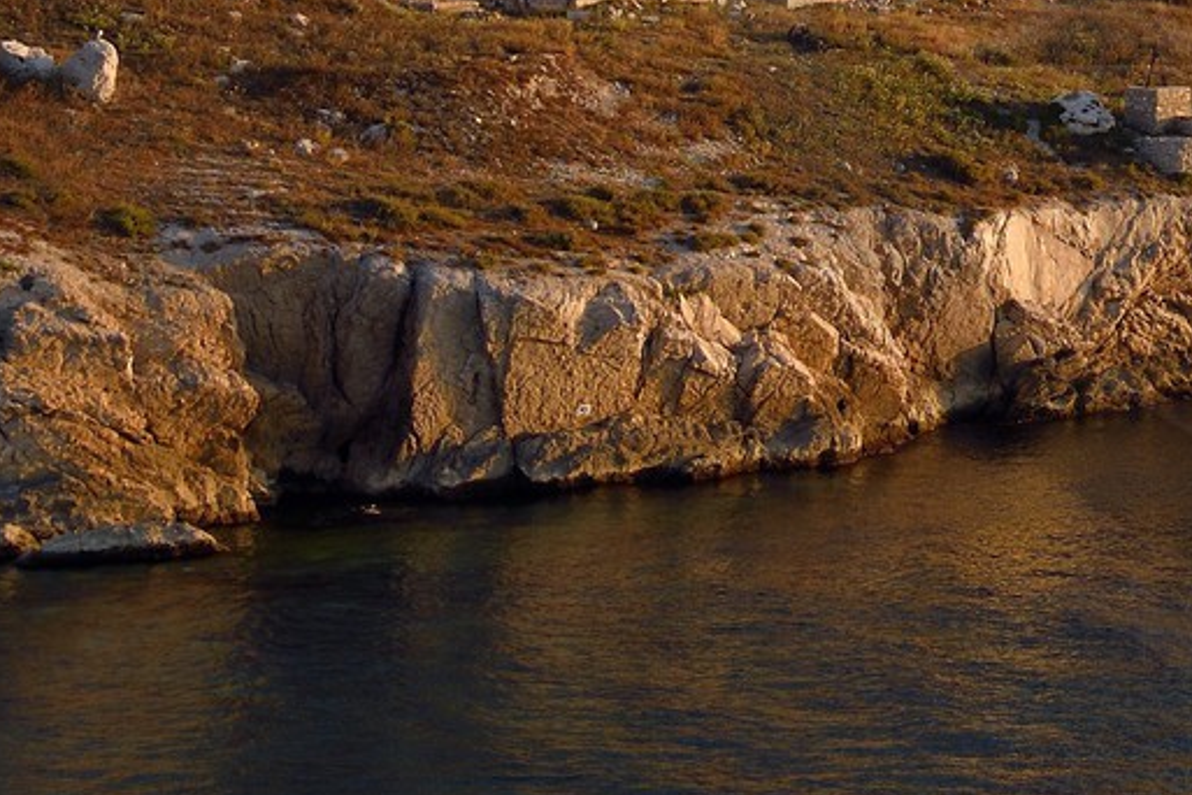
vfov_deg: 10.2
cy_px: -311
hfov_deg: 14.9
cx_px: 1608
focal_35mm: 131
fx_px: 4337
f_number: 9
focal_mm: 42
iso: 200
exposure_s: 1/250
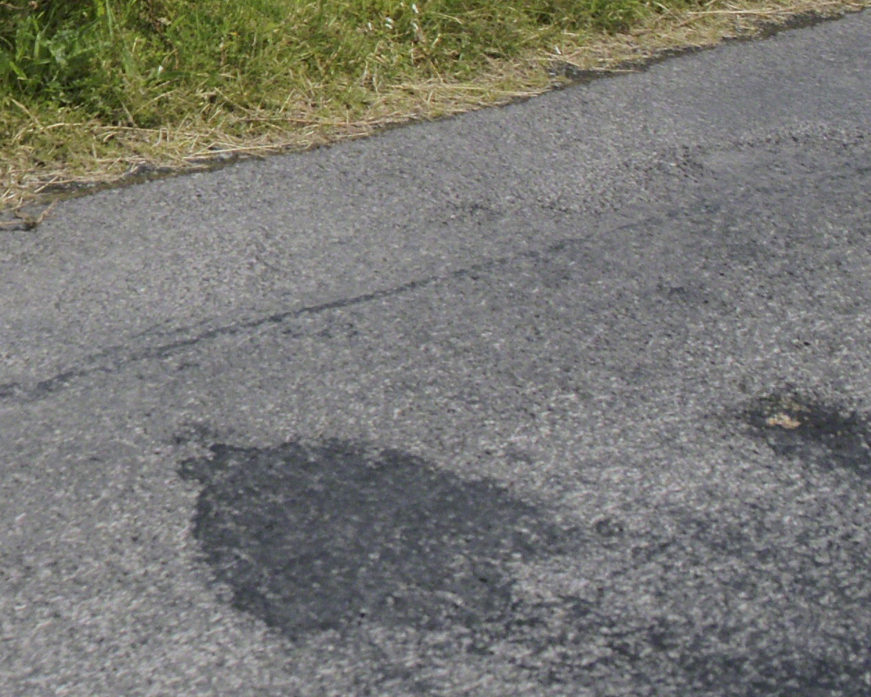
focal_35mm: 124
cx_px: -575
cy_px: -148
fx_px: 3197
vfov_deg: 12.2
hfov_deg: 14.1
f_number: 10
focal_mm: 26
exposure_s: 1/250
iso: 200
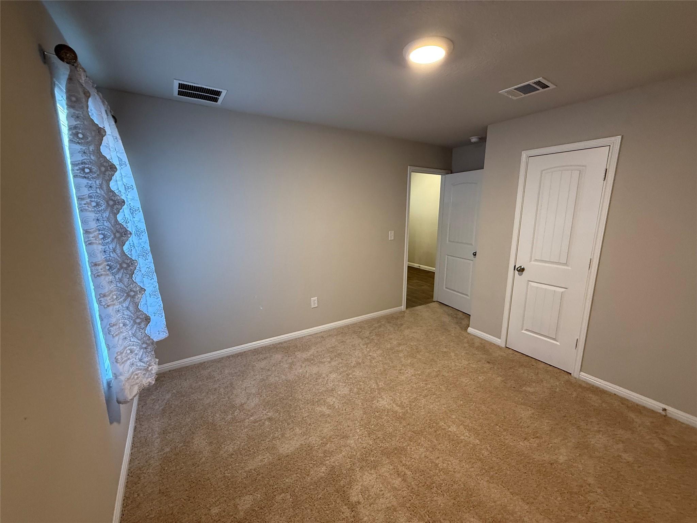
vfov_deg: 85.7
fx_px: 282
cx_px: 348
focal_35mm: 14
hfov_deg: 102.1
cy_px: 262
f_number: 2.2
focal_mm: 2.22
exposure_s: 1/60
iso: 250
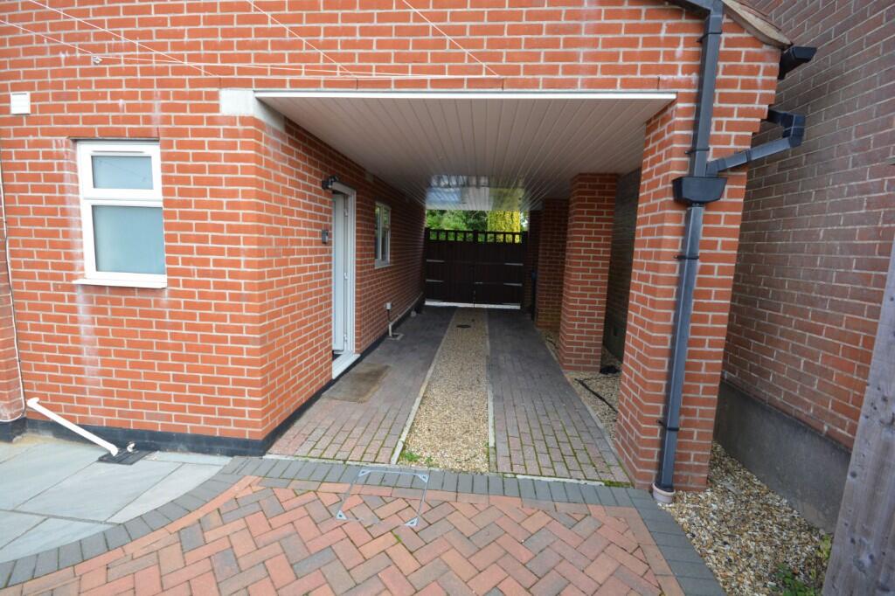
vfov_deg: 77.3
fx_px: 373
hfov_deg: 100.4
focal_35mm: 15
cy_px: 298
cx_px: 448
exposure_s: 1/125
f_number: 8
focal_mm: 10
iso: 400
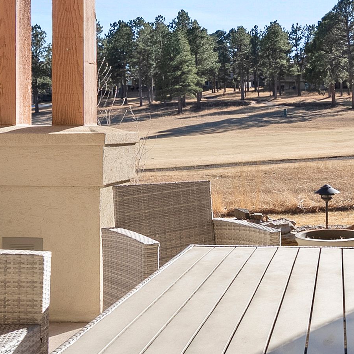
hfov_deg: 29.6
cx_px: 302
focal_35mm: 56
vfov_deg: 30.5
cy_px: 138
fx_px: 648
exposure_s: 1/40
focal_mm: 14
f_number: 11
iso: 160
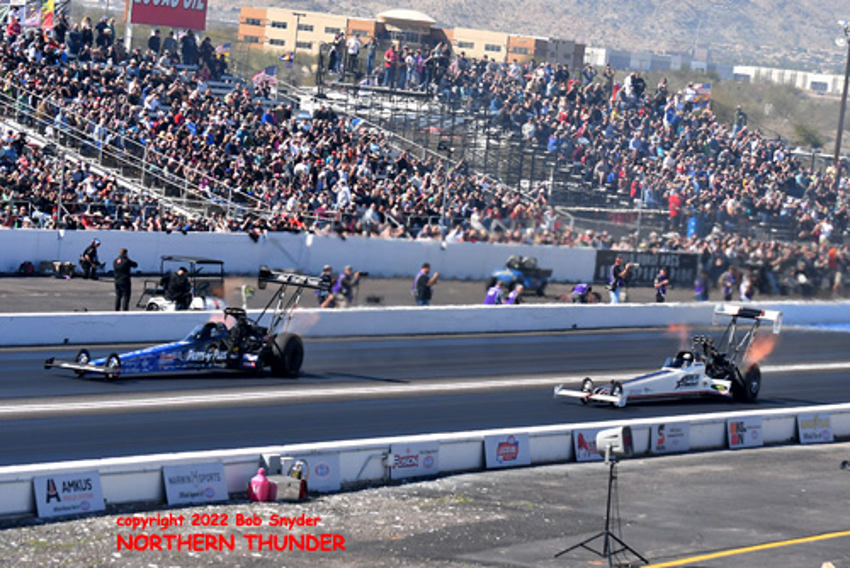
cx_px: 425
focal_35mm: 150
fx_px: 3544
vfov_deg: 9.2
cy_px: 284
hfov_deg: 13.7
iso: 160
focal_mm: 100
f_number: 5.6
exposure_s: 1/1000
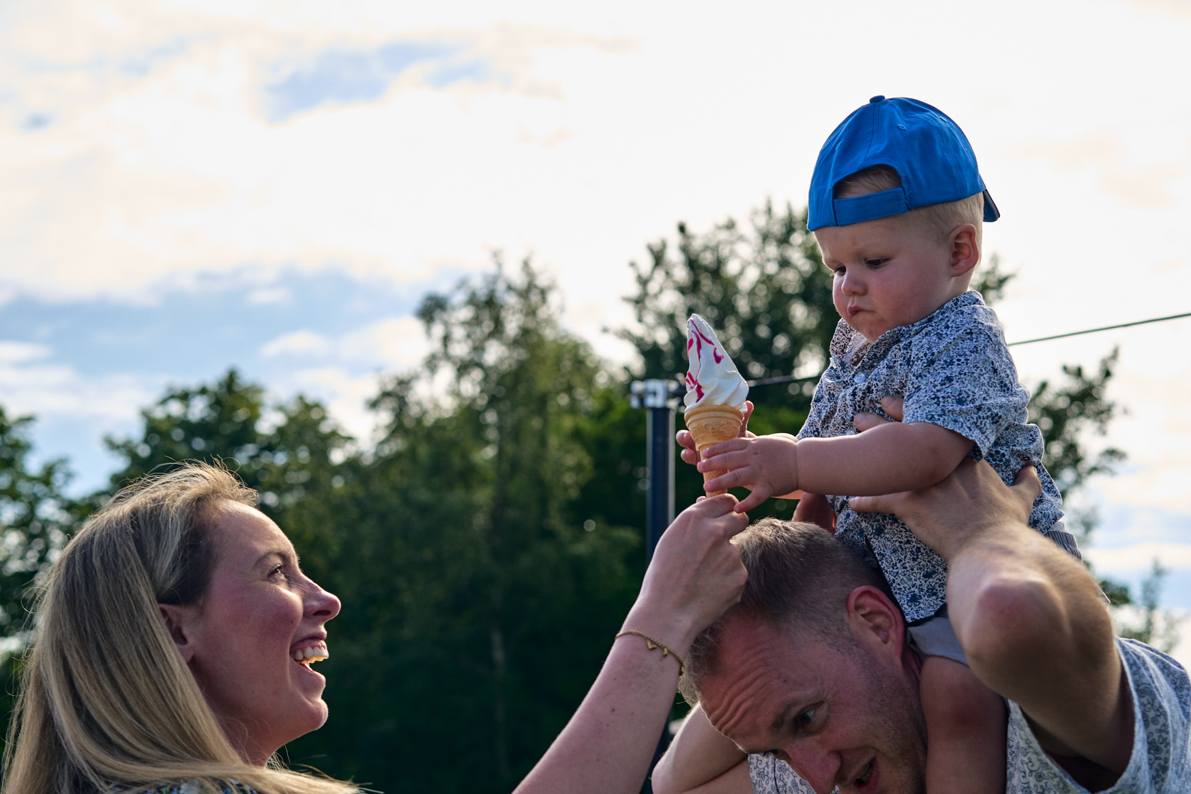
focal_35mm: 63
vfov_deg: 21.6
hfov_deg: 31.9
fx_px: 2084
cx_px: 625
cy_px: 423
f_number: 4.5
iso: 160
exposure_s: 1/100
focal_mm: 55
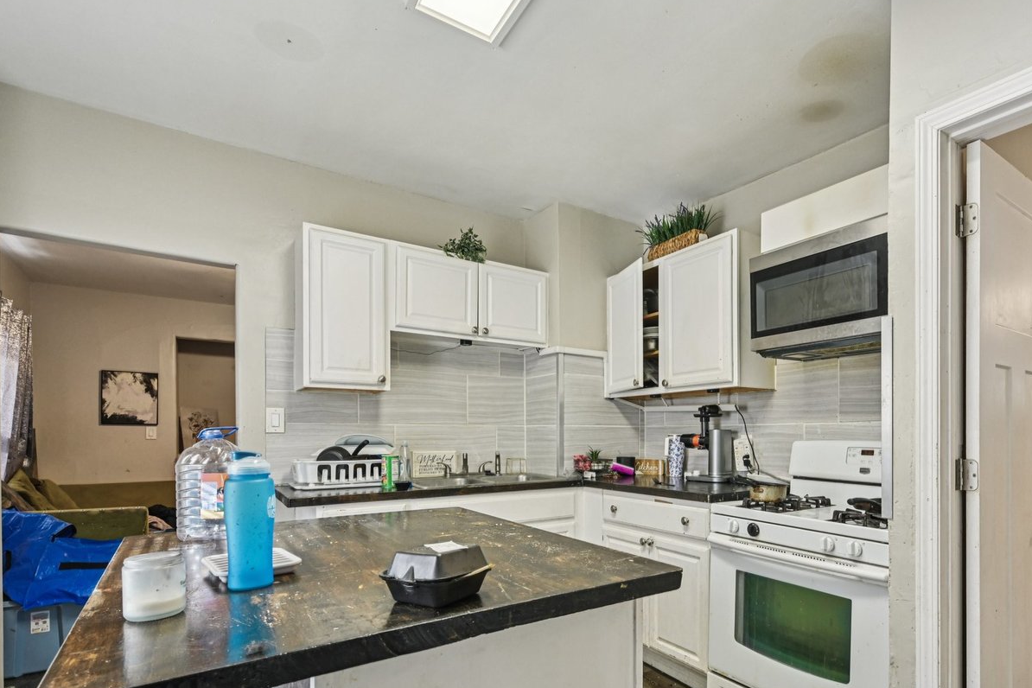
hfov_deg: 85.6
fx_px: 545
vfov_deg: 63.6
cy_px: 430
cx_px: 629
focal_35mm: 19
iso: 800
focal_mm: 14
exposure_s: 1/25
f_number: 8
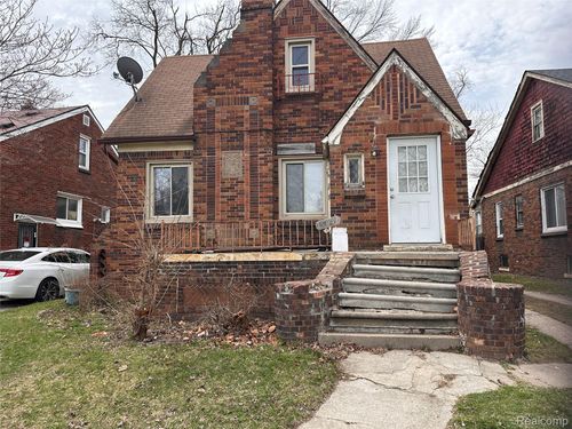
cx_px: 286
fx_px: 397
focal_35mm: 24
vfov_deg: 56.8
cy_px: 214
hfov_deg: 71.6
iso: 80
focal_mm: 6.86
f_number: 1.78
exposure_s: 1/1562
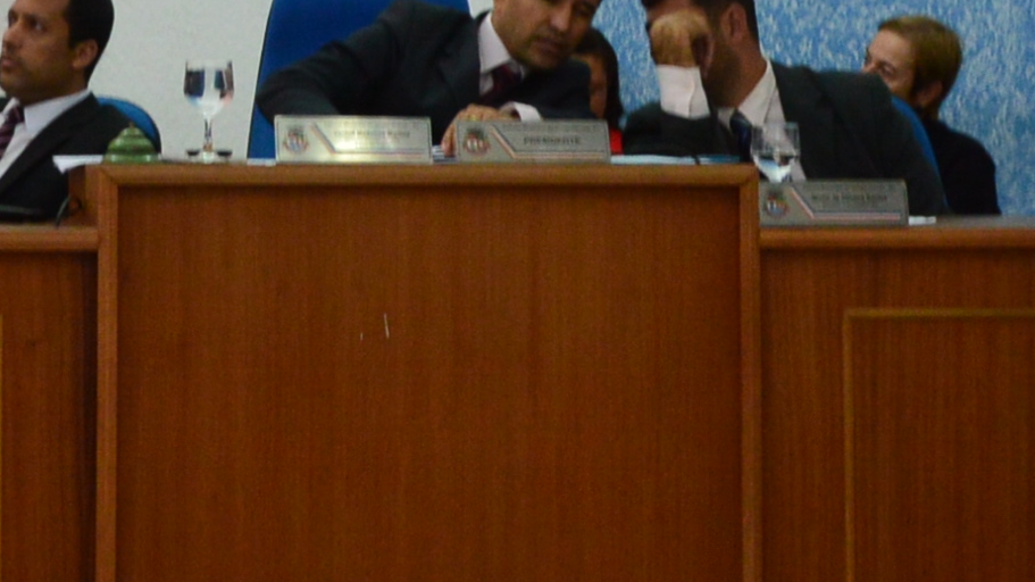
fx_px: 3841
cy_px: -138
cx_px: 265
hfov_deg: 15.3
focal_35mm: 140
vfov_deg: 8.6
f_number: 6.3
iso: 400
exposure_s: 1/20
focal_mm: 18
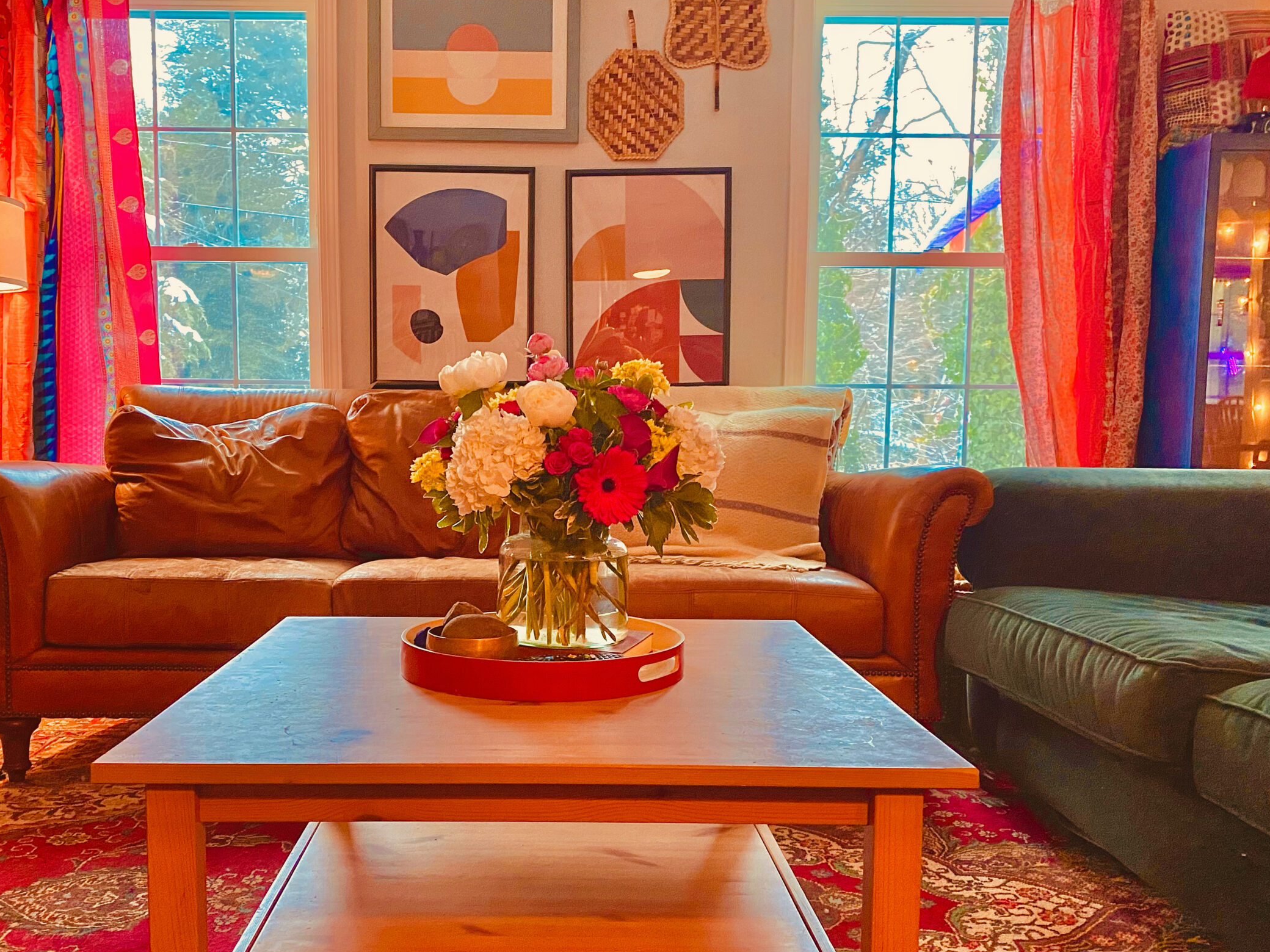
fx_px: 1174
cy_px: 541
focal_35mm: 32
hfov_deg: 56.6
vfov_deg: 44.1
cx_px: 553
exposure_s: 1/60
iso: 500
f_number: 1.8
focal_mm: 4.25
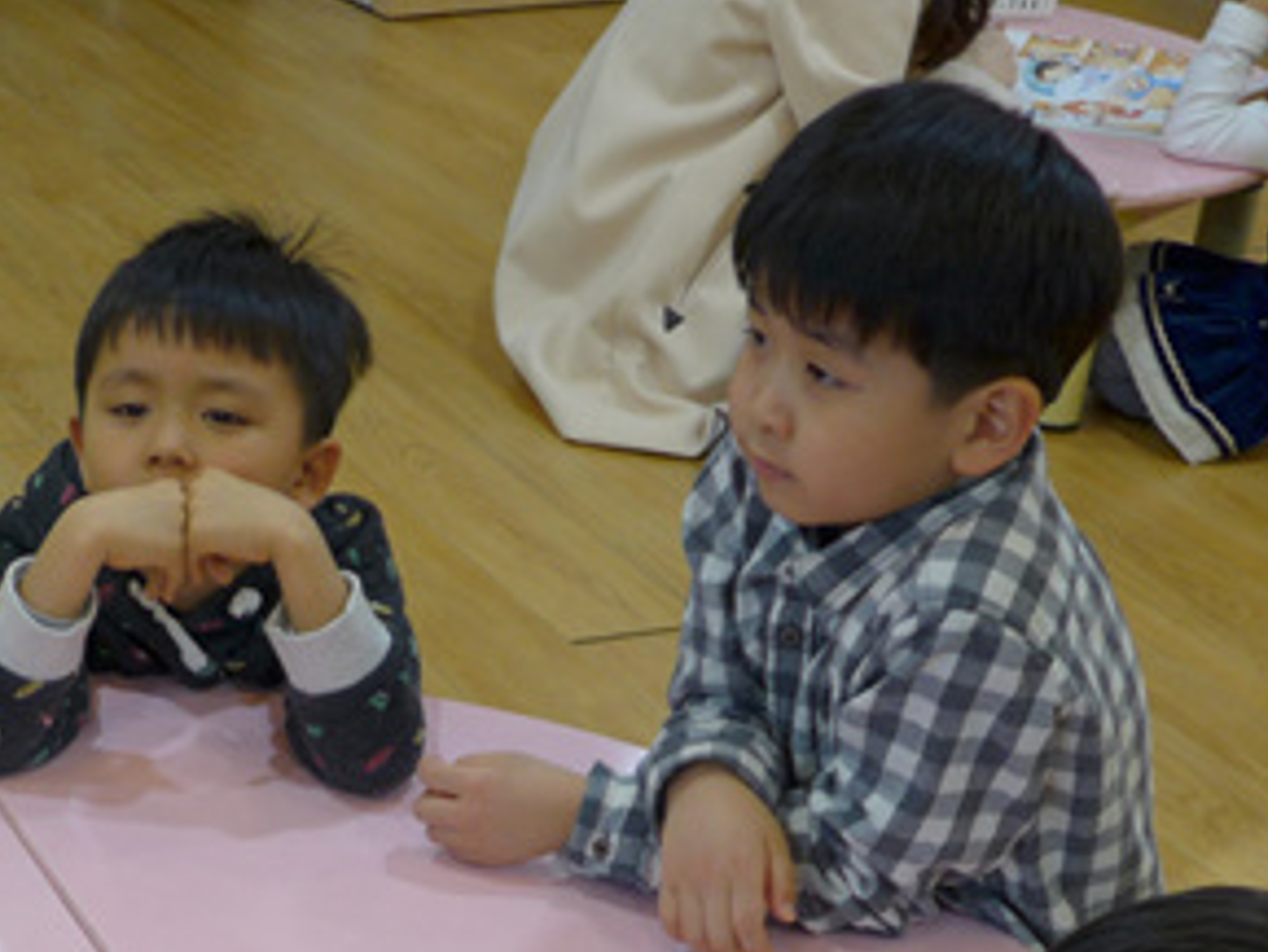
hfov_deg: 23.0
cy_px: 952
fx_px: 3042
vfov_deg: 17.4
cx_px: 140
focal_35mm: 83
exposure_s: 1/80
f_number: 1.5
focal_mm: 5.9
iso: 80
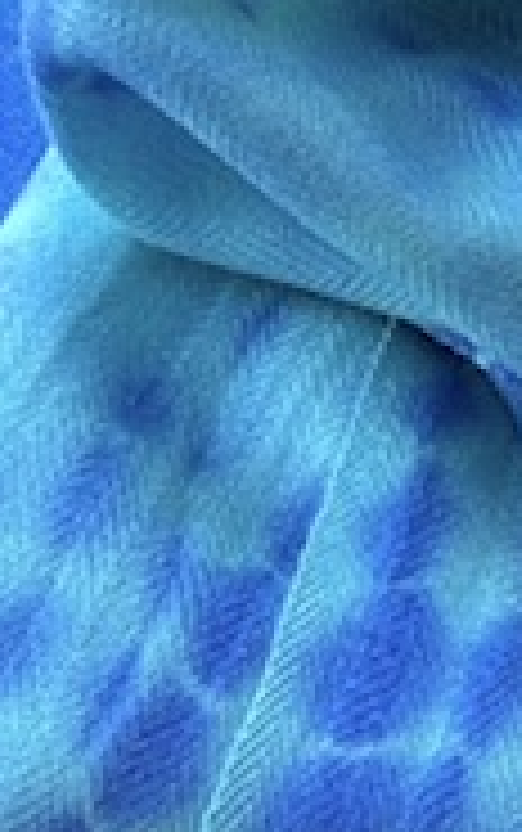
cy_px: 1061
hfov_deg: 4.8
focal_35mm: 274
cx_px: 97
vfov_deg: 7.6
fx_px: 6222
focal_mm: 6.76
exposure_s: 1/121
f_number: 1.78
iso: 50
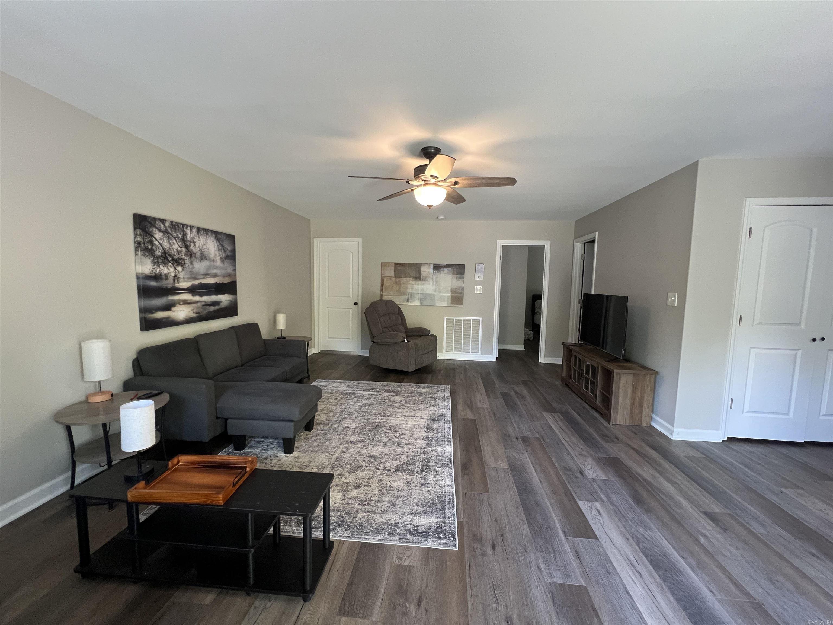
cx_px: 416
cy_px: 312
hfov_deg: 106.2
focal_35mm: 13
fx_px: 313
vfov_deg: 89.9
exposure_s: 1/60
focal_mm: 1.57
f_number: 1.8
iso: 320
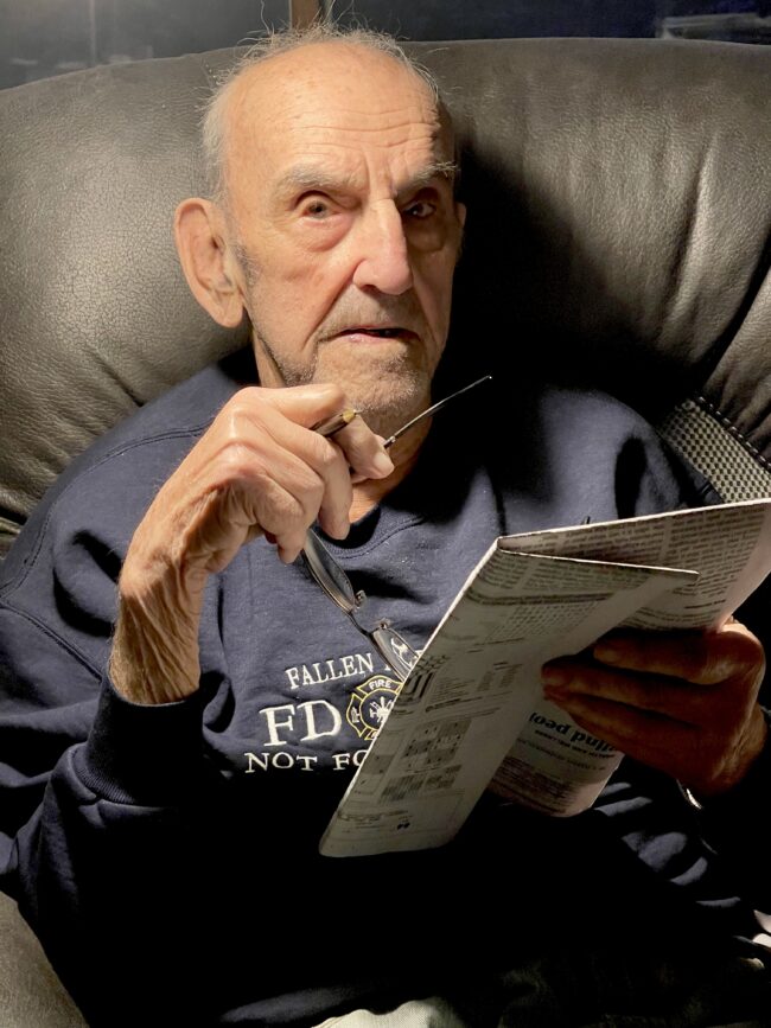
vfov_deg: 30.3
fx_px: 1901
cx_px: 386
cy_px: 514
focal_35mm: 64
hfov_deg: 22.9
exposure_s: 1/60
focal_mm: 7.5
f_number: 2.2
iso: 250
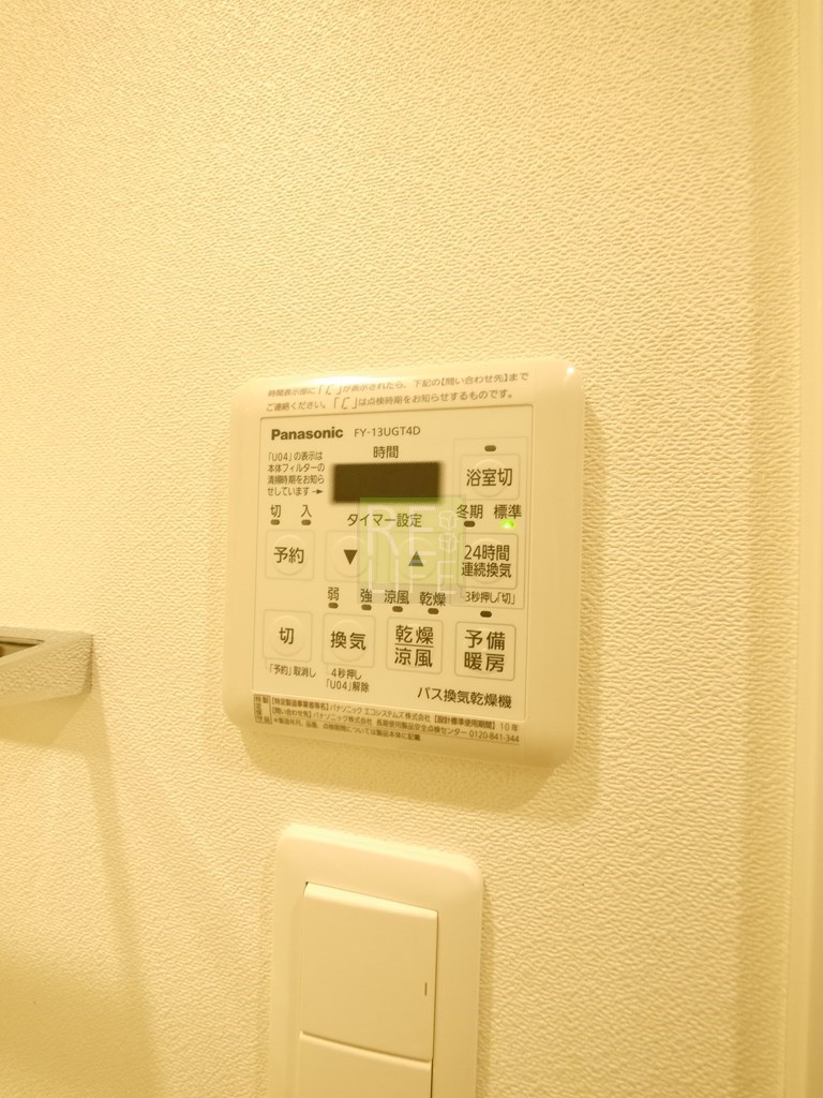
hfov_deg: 85.7
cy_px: 549
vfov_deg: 102.1
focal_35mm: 14
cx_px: 412
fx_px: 444
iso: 1600
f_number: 4
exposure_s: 1/60
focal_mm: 7
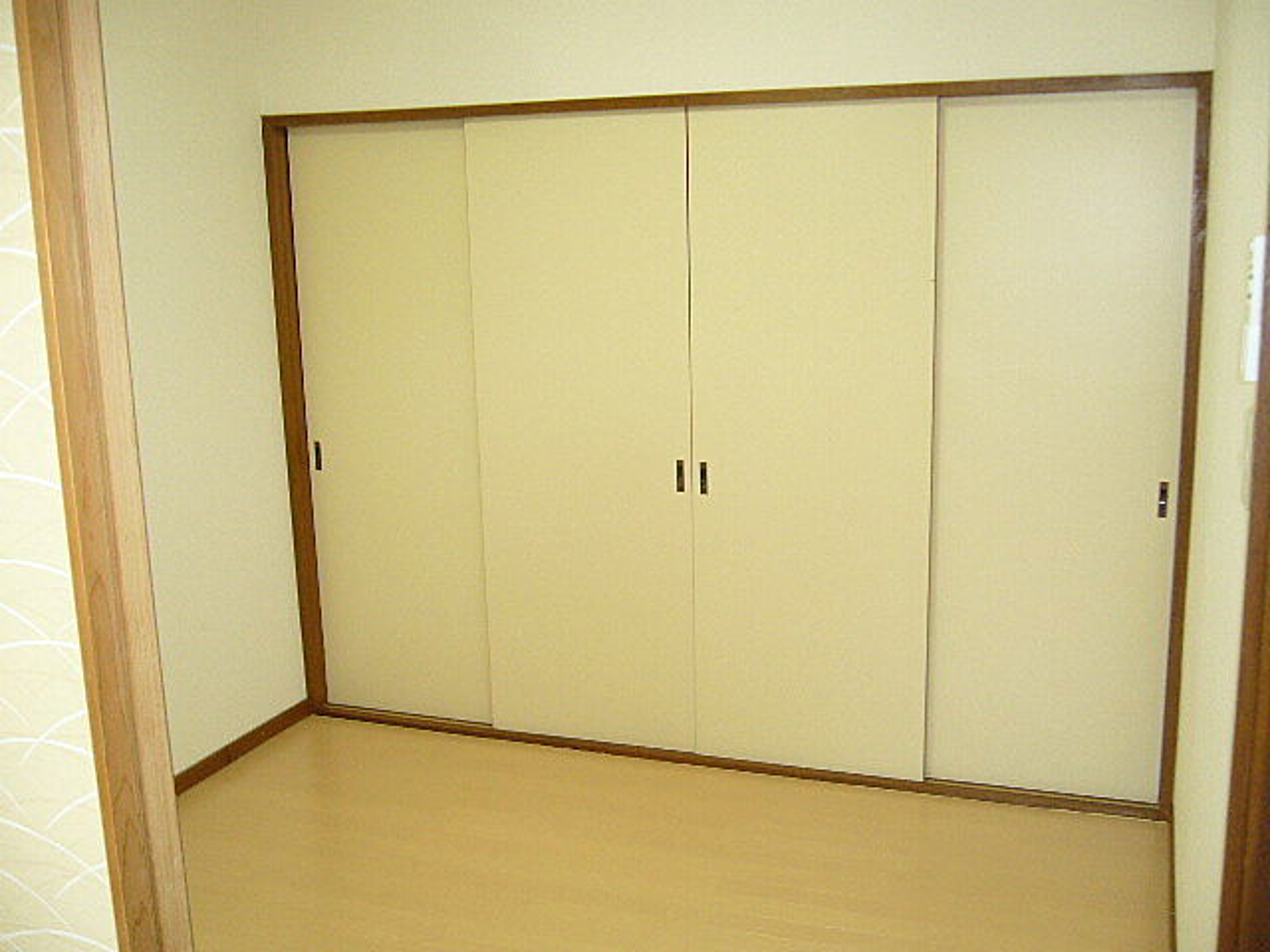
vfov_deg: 40.7
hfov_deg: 52.6
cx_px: 635
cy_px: 476
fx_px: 1284
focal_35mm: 35
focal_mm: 5.8
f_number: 2.8
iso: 125
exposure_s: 1/30
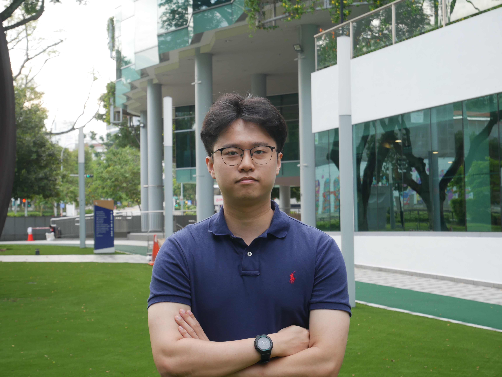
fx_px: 870
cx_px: 251
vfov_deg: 24.4
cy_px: 188
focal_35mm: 60
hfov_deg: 32.2
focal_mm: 30
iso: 250
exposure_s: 1/60
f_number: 5.6
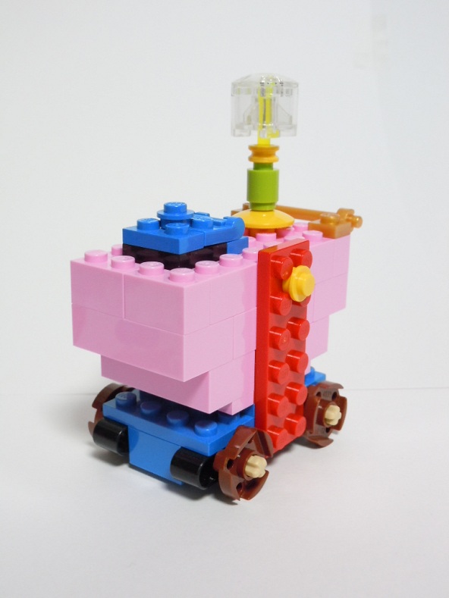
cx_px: 224
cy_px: 299
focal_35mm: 45
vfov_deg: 42.1
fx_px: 778
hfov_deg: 32.2
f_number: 4.6
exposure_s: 1/6
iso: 400
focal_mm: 8.1
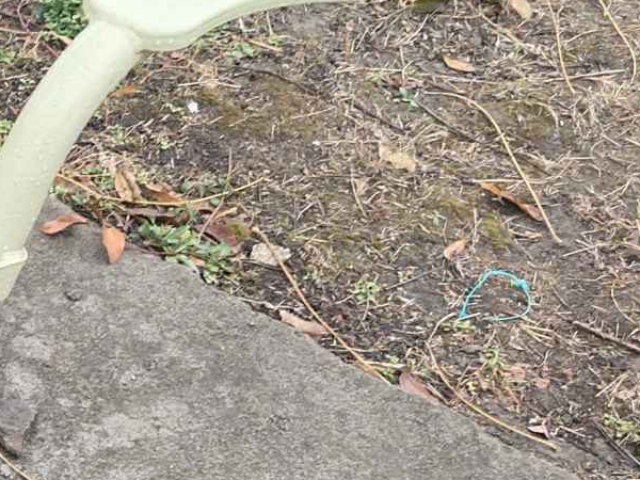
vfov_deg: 15.3
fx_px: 1775
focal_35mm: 96
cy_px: 399
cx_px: -293
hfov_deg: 18.4
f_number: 1.79
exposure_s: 1/925
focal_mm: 4.35
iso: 50
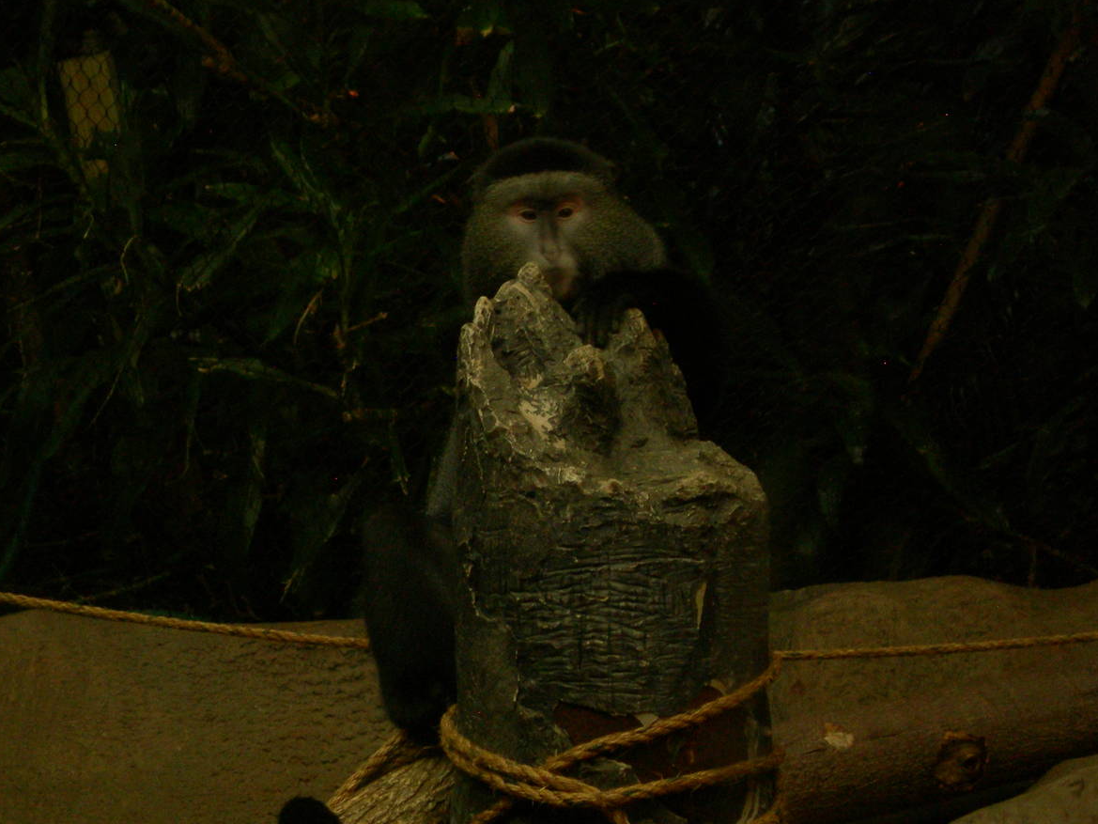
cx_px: 382
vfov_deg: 9.5
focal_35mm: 156
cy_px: 350
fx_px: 4949
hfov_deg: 12.6
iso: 200
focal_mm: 23.4
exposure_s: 1/60
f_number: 4.9
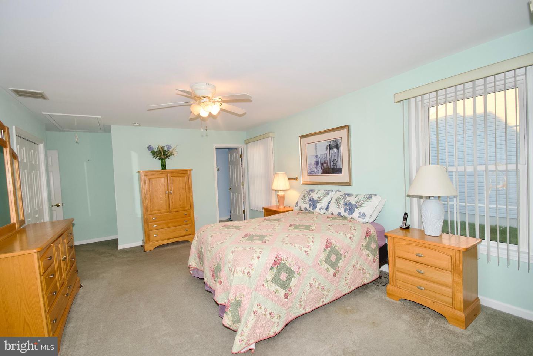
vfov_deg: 77.3
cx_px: 266
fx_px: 222
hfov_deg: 100.4
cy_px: 178
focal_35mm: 15
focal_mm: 10
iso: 400
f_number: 5.6
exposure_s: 1/60
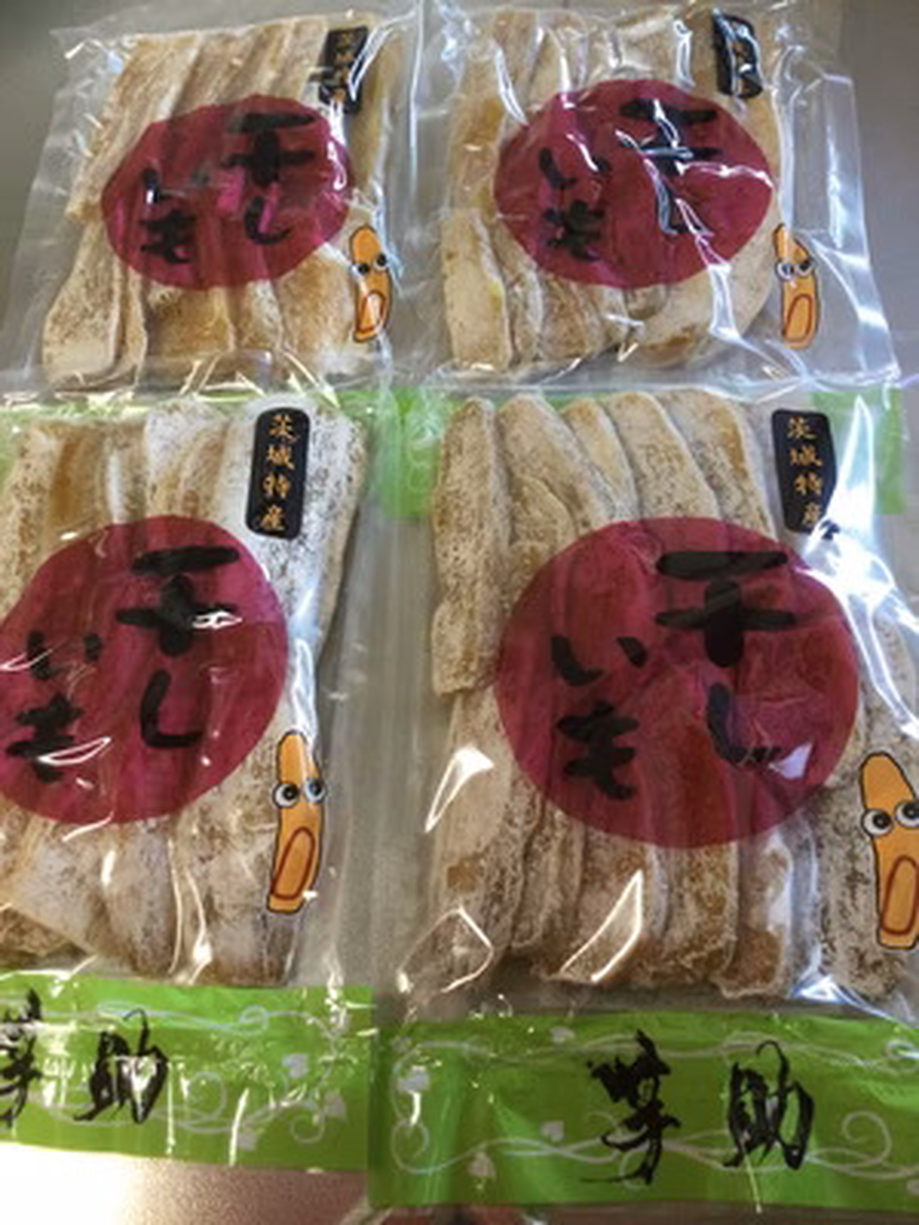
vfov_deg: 58.4
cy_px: 612
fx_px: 1097
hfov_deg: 45.4
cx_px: 460
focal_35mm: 31
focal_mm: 3.3
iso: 80
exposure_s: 1/30
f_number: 2.4
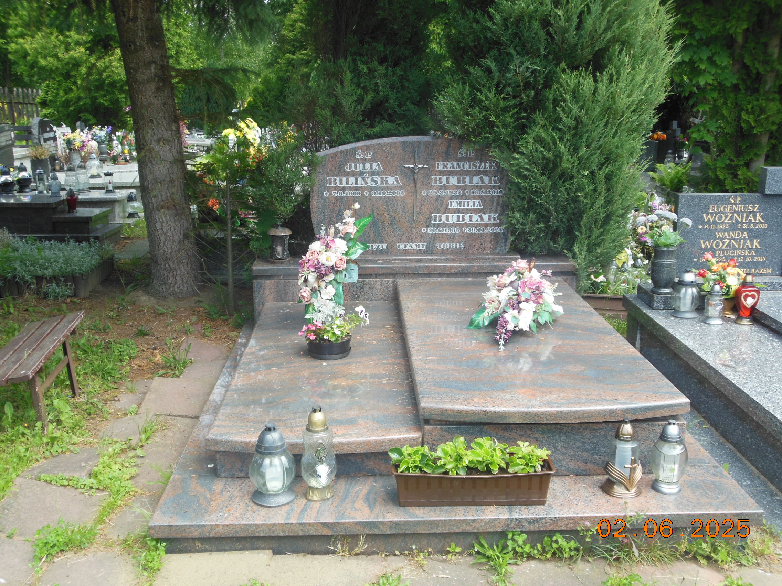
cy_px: 293
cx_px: 391
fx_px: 858
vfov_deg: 37.7
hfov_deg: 49.0
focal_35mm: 38
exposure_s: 1/250
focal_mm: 6.8
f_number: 3.6
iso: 125
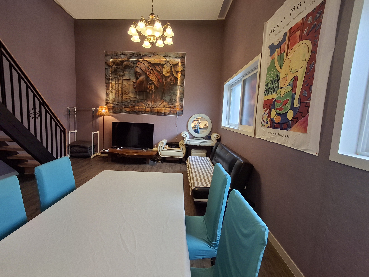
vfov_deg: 78.1
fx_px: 171
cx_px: 184
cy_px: 138
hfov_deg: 94.5
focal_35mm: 16
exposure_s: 1/40
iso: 100
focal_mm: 1.64
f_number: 2.2
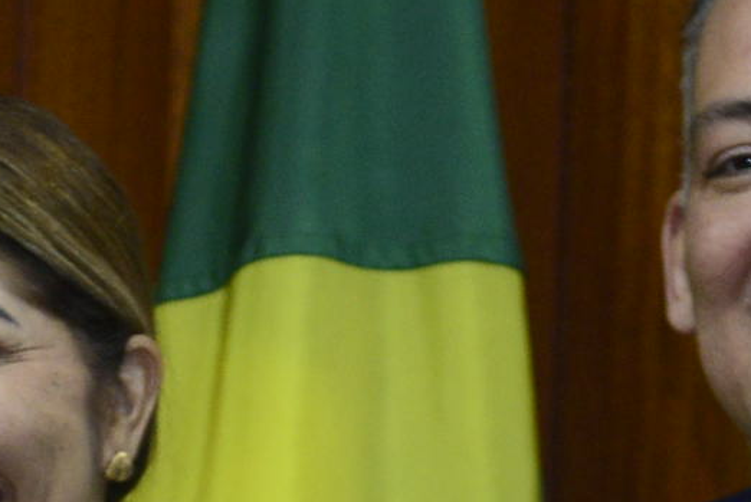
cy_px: 889
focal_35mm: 357
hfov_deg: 5.8
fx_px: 7453
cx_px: 207
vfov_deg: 3.8
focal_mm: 62
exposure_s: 1/125
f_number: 4
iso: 2000
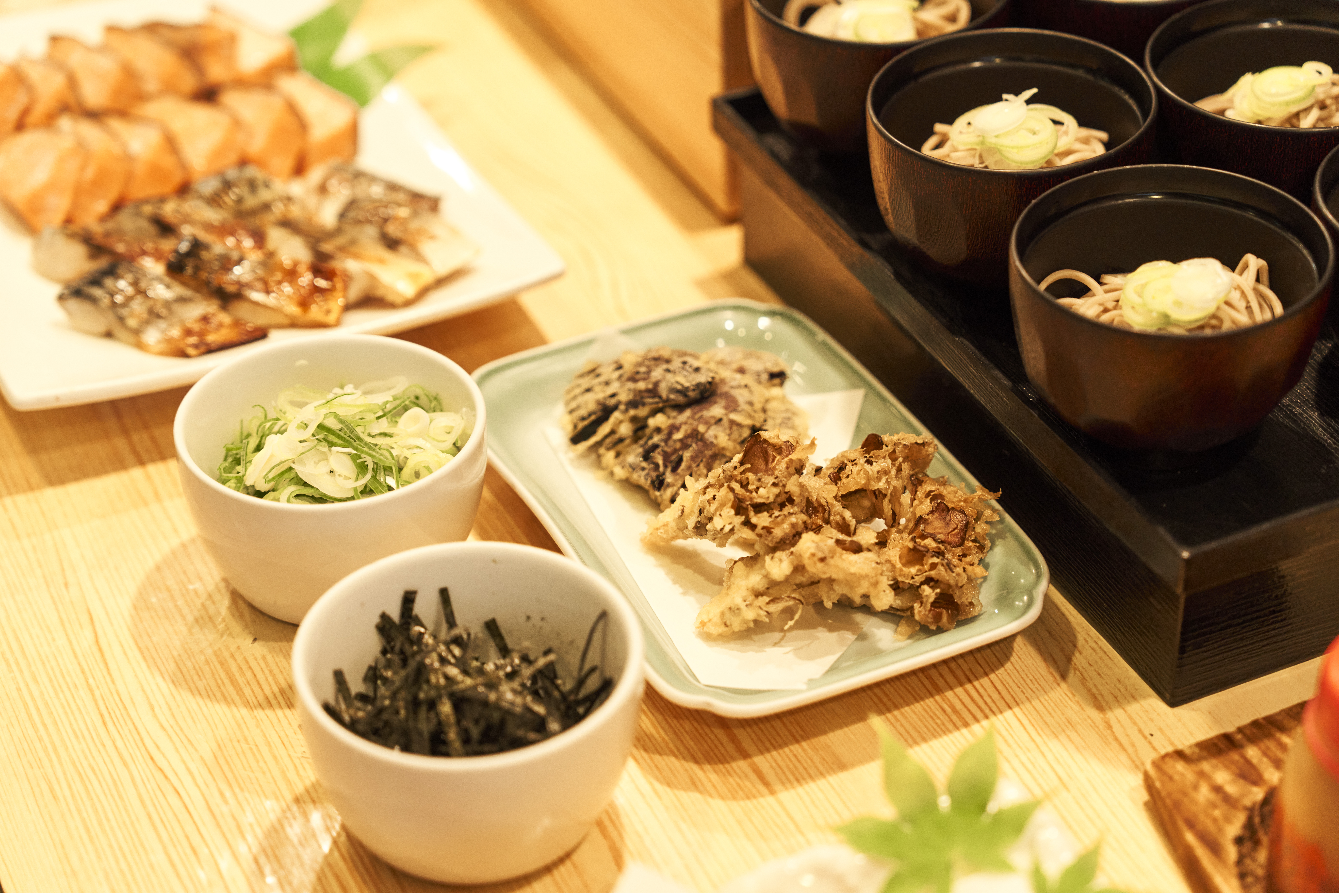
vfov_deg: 19.5
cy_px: 446
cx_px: 670
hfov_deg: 28.8
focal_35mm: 70
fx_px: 2604
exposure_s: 1/160
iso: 1600
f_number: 2.8
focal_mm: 70
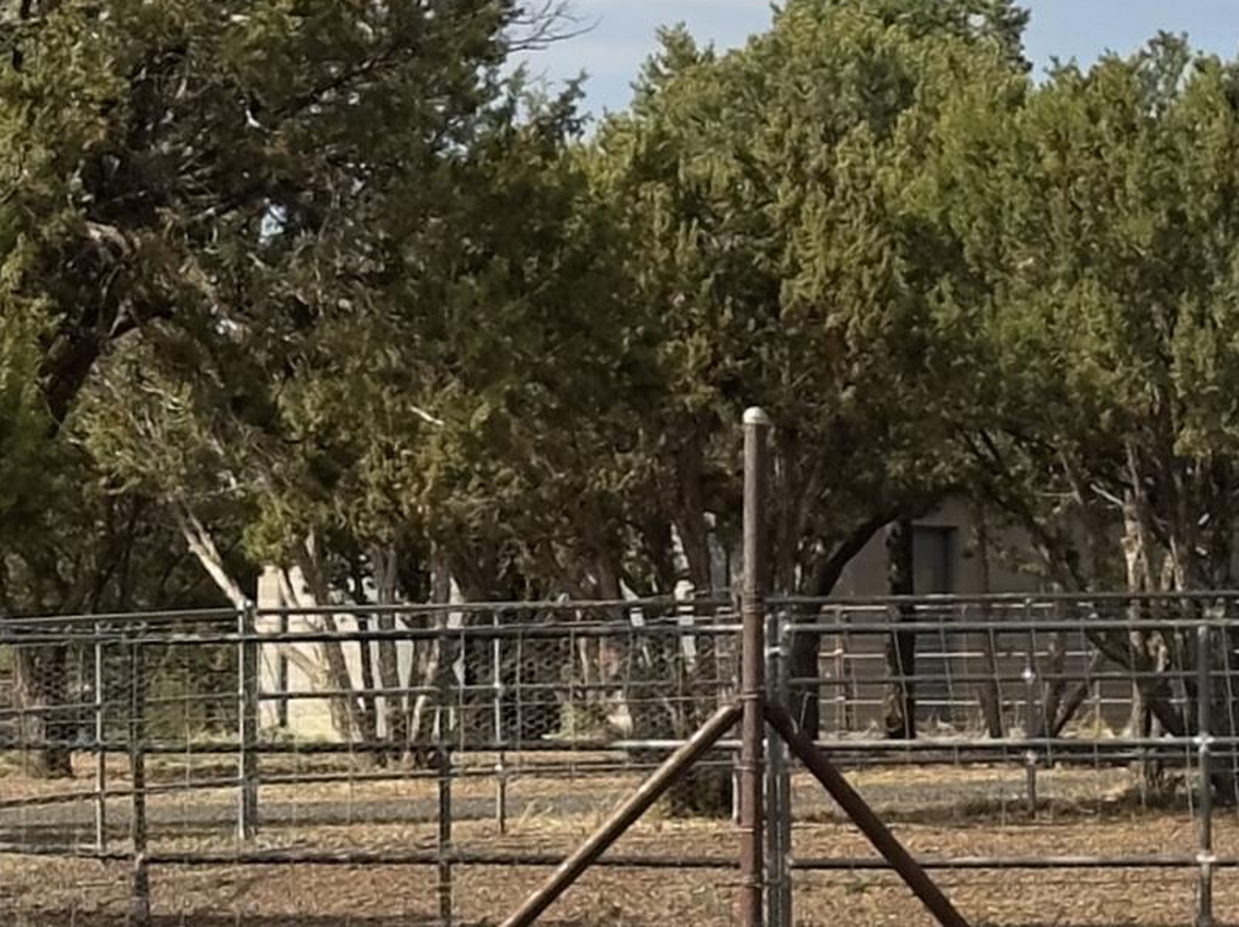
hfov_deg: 10.9
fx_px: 6475
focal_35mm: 181
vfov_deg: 8.2
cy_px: 610
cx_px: 65
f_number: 1.78
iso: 64
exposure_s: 1/4184
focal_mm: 6.86
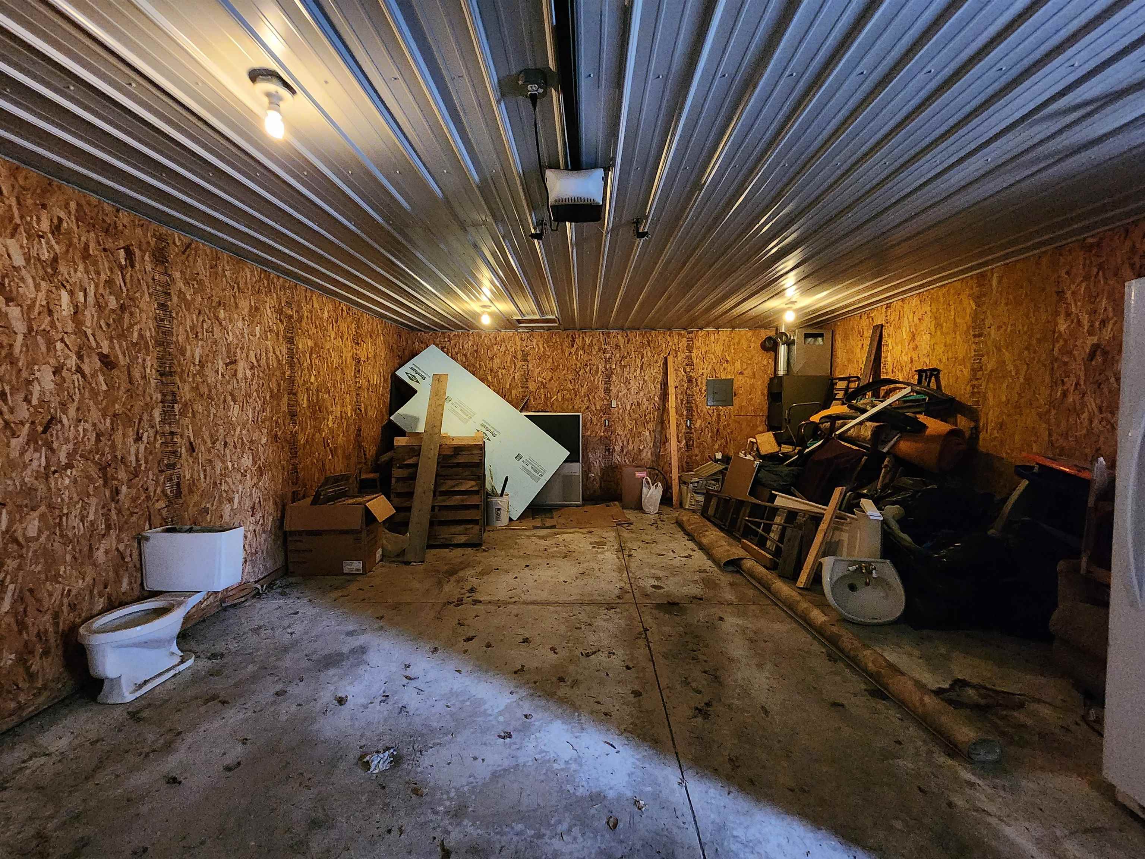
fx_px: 430
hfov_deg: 106.2
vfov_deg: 89.9
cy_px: 430
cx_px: 572
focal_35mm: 13
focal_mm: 2.2
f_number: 2.2
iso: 1000
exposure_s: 1/24
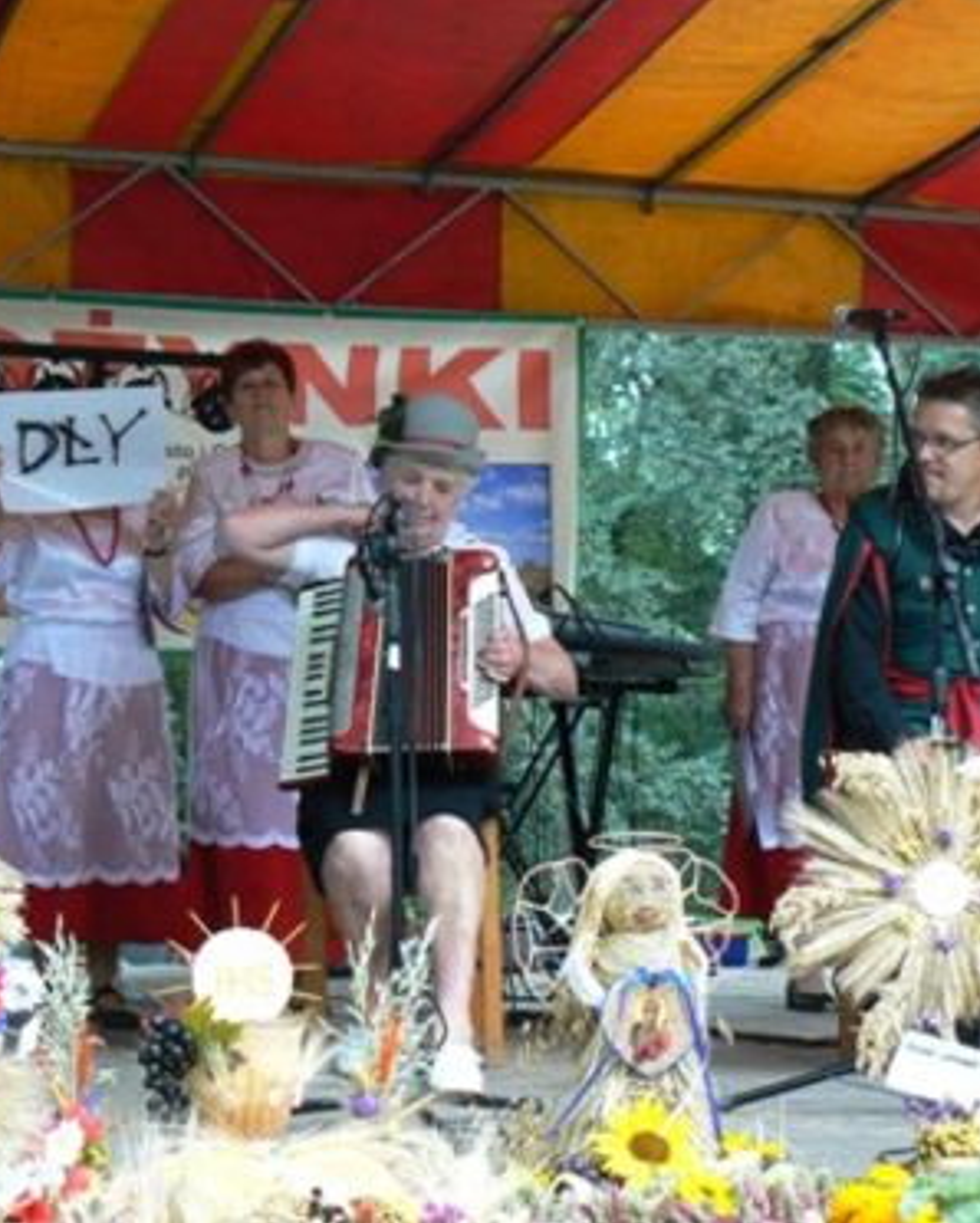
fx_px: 2898
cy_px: 610
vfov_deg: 23.8
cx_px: 408
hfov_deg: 19.2
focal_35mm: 80
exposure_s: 1/30
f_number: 3.2
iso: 100
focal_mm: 10.2
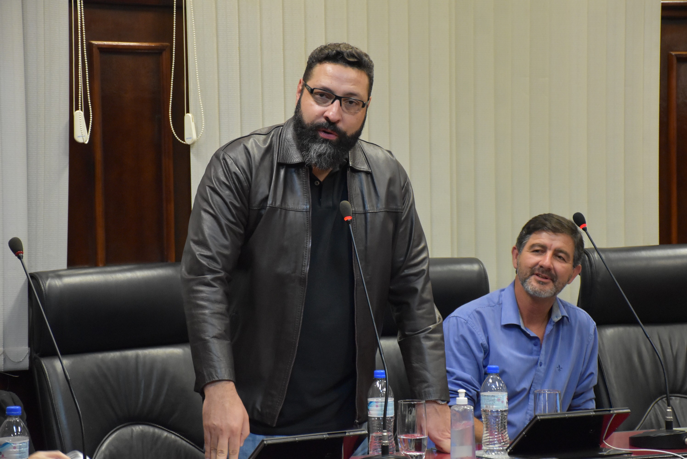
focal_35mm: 120
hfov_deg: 17.0
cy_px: 230
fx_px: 2292
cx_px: 344
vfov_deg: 11.4
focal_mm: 80
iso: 2800
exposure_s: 1/60
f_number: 5.3
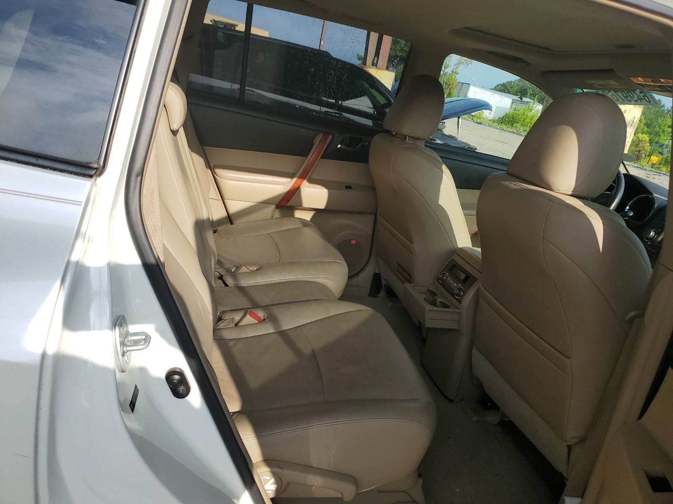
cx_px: 336
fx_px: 505
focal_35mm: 26
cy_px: 252
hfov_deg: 67.3
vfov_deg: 53.1
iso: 50
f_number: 1.5
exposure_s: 1/1667
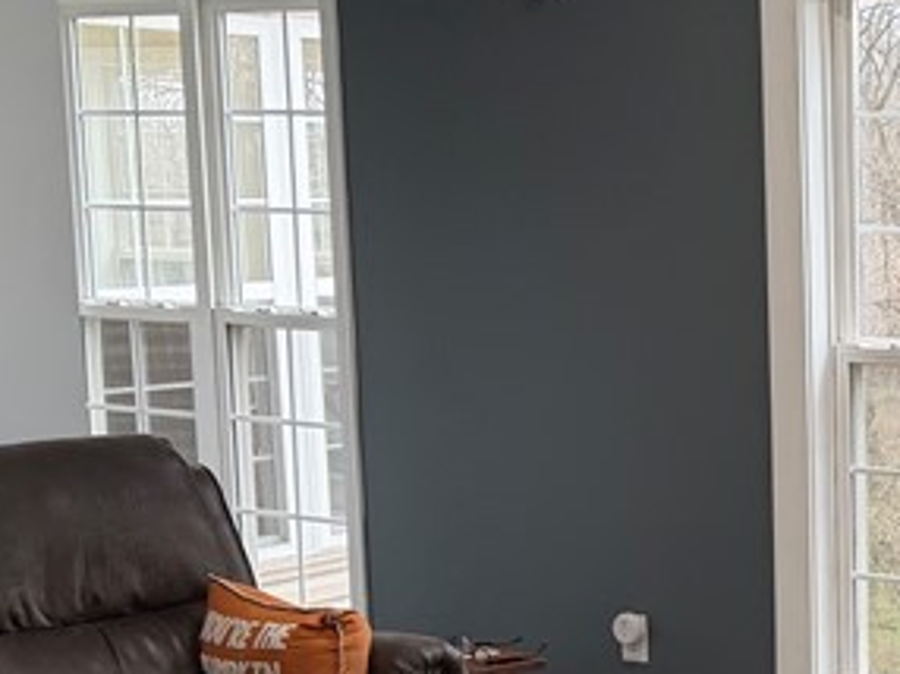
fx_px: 2234
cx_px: 1180
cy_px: 586
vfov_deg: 16.9
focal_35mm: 86
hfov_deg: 20.7
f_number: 1.78
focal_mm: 6.76
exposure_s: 1/60
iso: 100
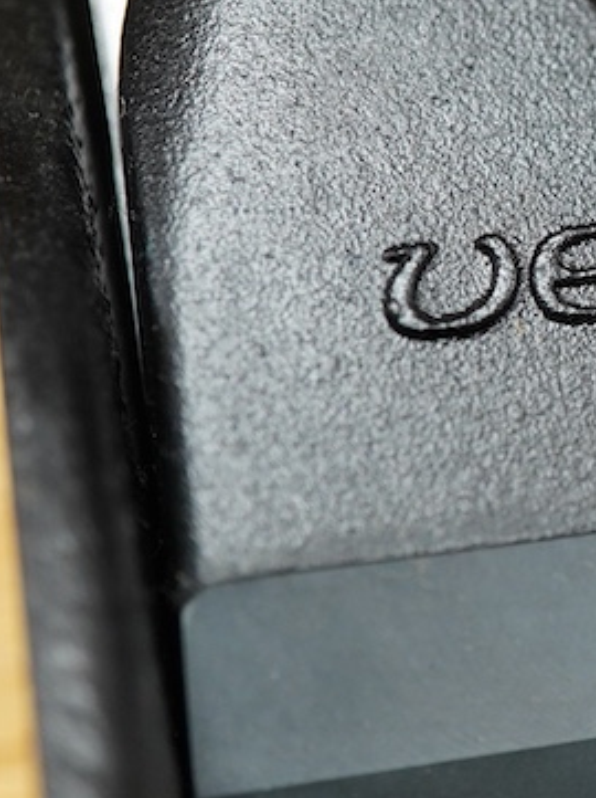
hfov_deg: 13.2
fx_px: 2484
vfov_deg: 18.2
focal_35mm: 108
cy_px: 263
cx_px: 768
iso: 1250
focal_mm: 30
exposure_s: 1/125
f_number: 3.5
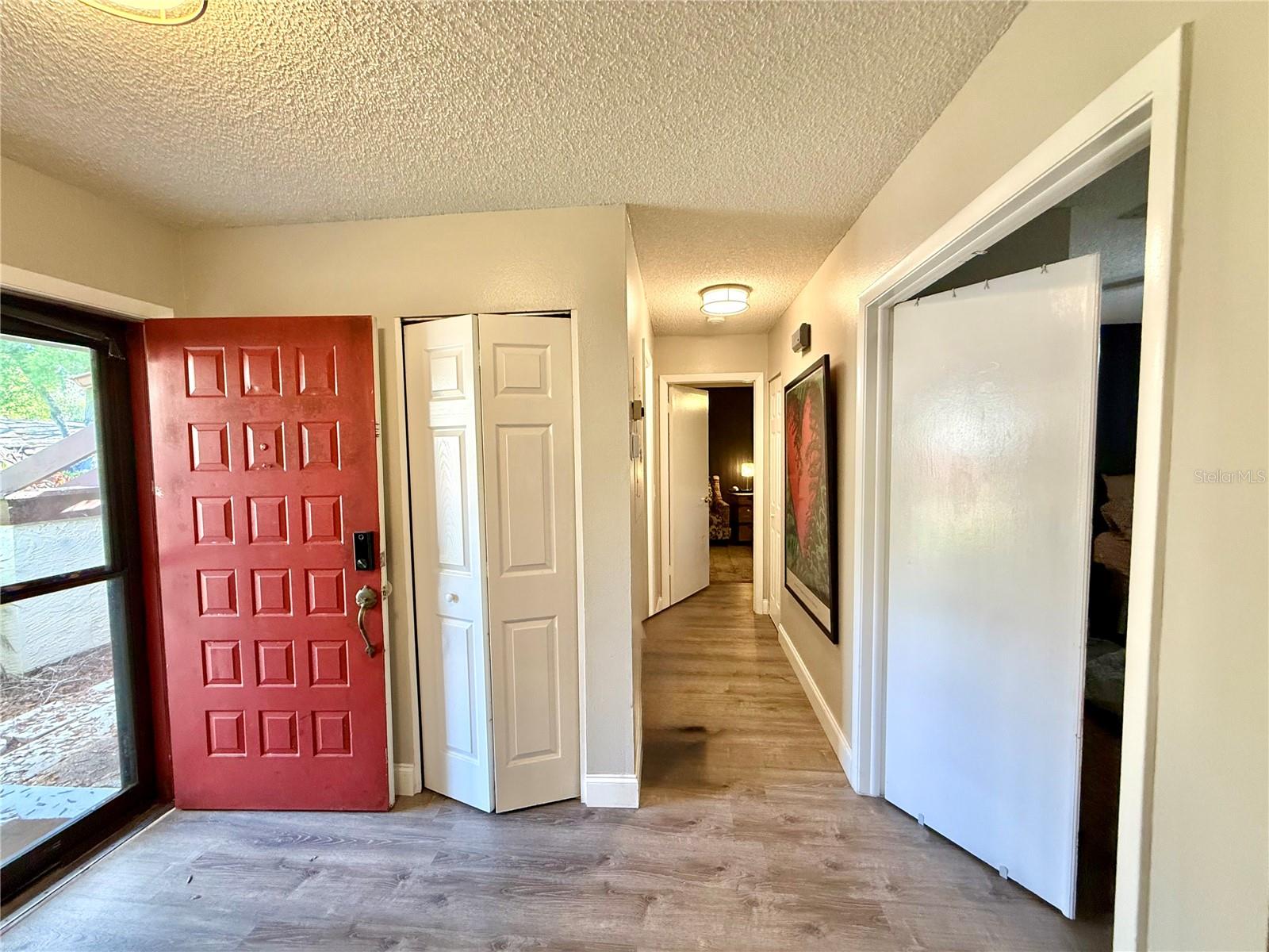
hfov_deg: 102.1
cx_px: 634
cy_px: 476
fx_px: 513
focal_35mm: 14
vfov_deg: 85.7
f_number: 2.2
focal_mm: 2.22
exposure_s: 1/120
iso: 400
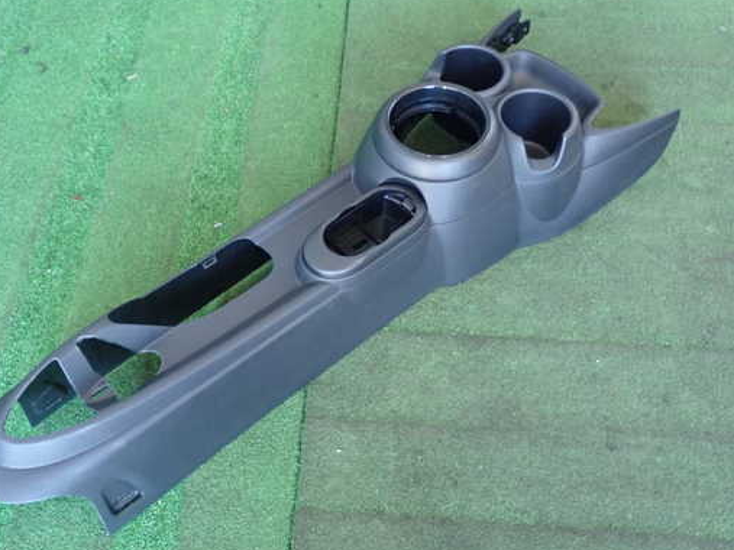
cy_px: 271
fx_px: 954
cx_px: 301
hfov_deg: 41.9
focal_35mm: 45
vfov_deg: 32.2
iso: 800
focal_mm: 6.83
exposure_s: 1/40
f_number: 2.7
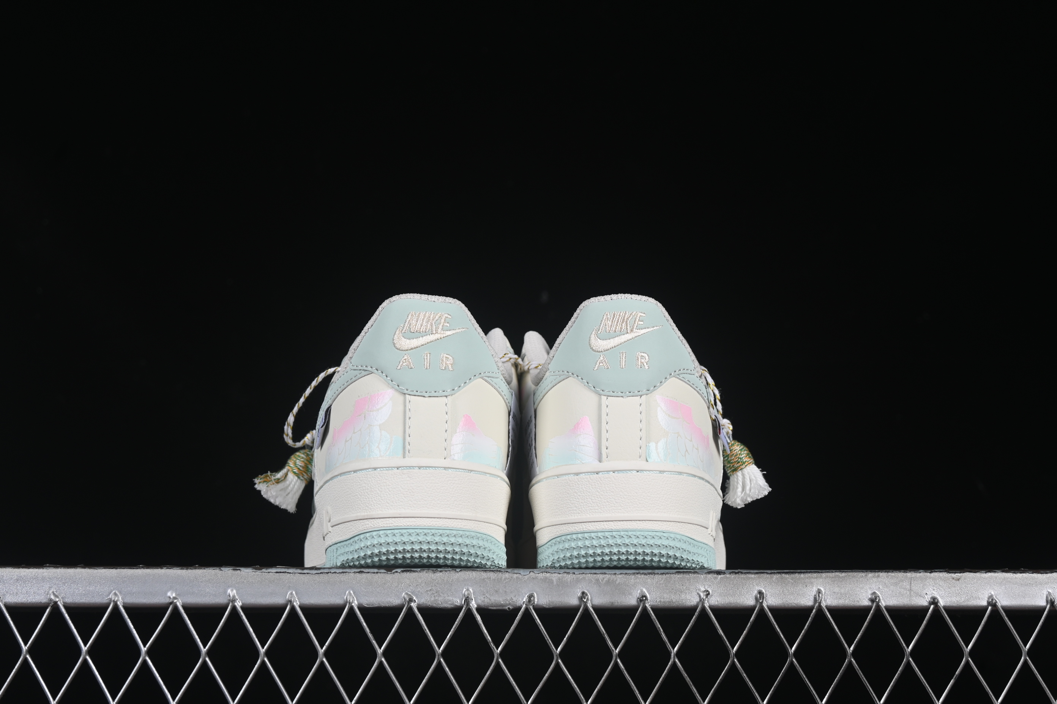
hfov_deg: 27.0
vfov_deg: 18.2
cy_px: 352
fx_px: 2202
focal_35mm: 75
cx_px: 528
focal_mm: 50
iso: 160
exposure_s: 1/80
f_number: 8
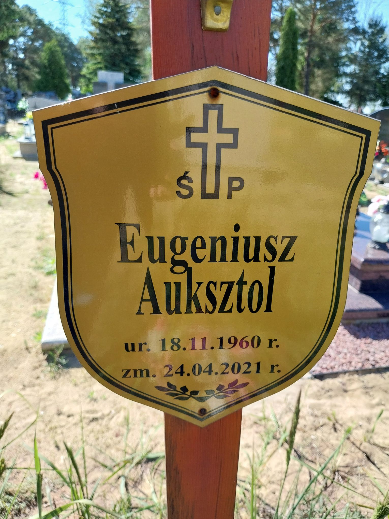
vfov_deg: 67.3
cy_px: 260
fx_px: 390
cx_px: 194
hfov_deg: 53.1
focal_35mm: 26
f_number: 1.8
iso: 25
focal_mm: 4
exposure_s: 1/341
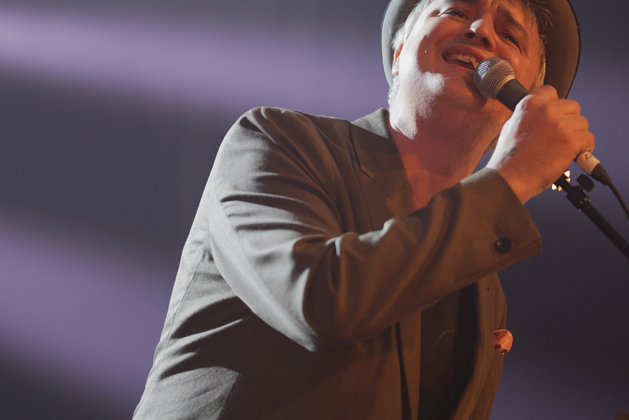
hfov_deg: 12.5
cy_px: 172
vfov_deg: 8.4
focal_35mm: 164
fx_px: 2860
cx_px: 397
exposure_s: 1/250
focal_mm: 75
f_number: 1.2
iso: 250
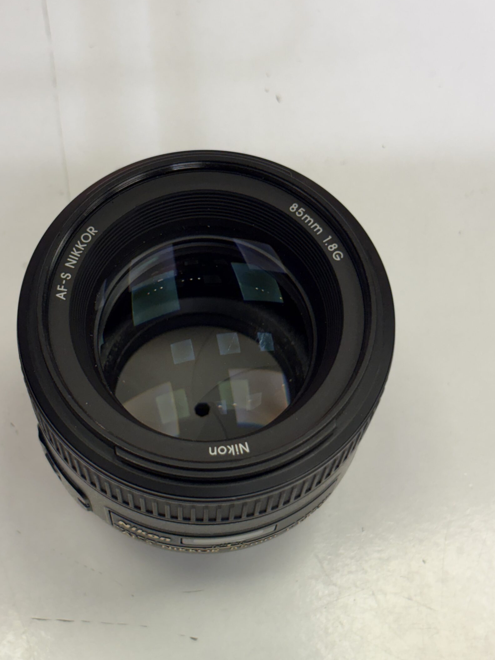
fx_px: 1201
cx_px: 215
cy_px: 326
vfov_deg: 30.7
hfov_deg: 23.3
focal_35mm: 63
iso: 64
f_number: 1.6
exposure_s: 1/100
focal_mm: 5.96
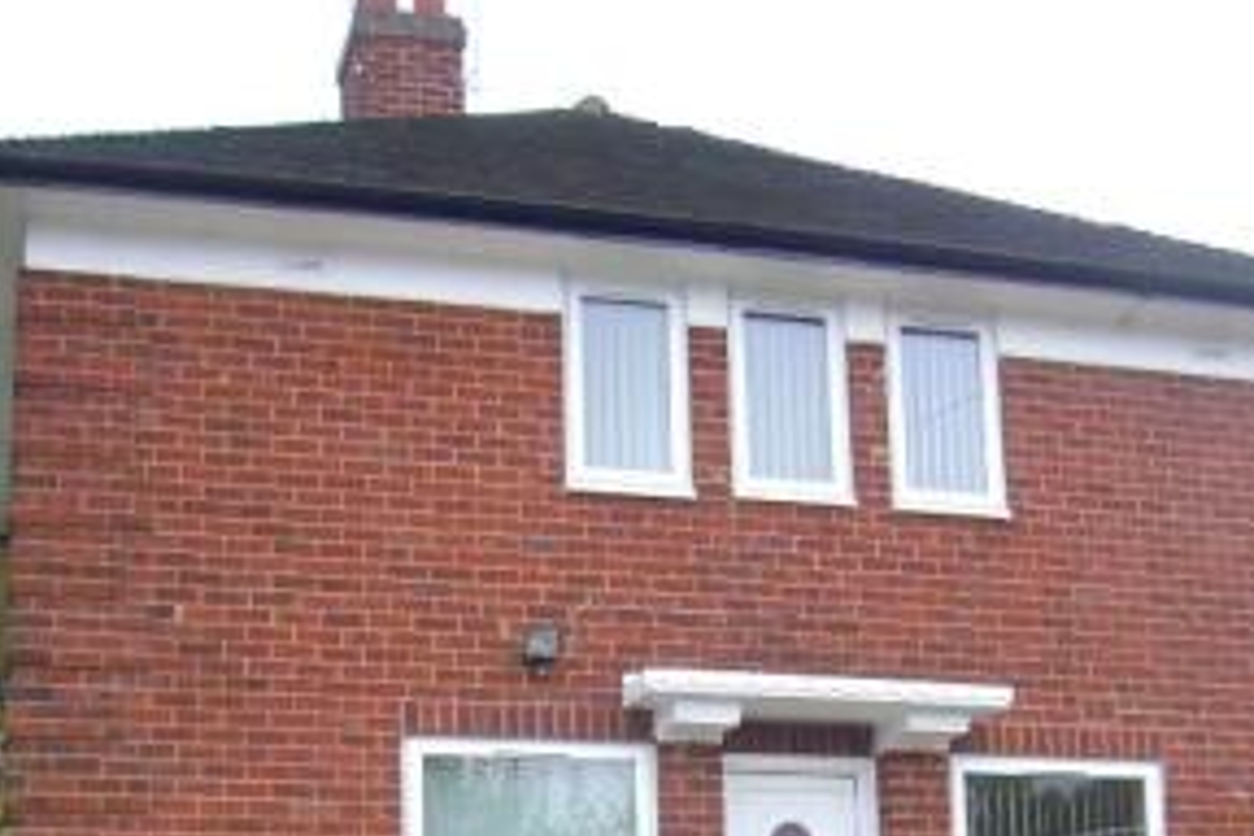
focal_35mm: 59
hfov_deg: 33.9
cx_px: 638
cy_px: 860
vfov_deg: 22.0
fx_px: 2055
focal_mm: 4.6
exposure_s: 1/80
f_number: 2.8
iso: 80
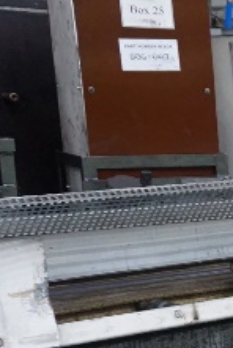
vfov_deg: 18.0
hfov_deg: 9.3
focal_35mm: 111
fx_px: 1074
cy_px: 339
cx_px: 738
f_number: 4
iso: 1000
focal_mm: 16
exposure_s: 1/160
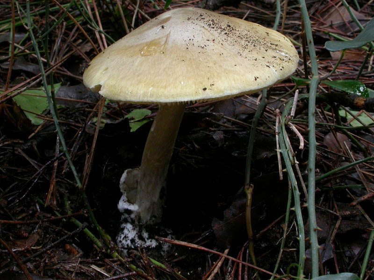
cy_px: 140
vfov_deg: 17.6
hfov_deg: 23.3
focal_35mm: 84
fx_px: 908
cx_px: 187
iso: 200
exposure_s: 1/4
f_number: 10.3
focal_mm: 17.5
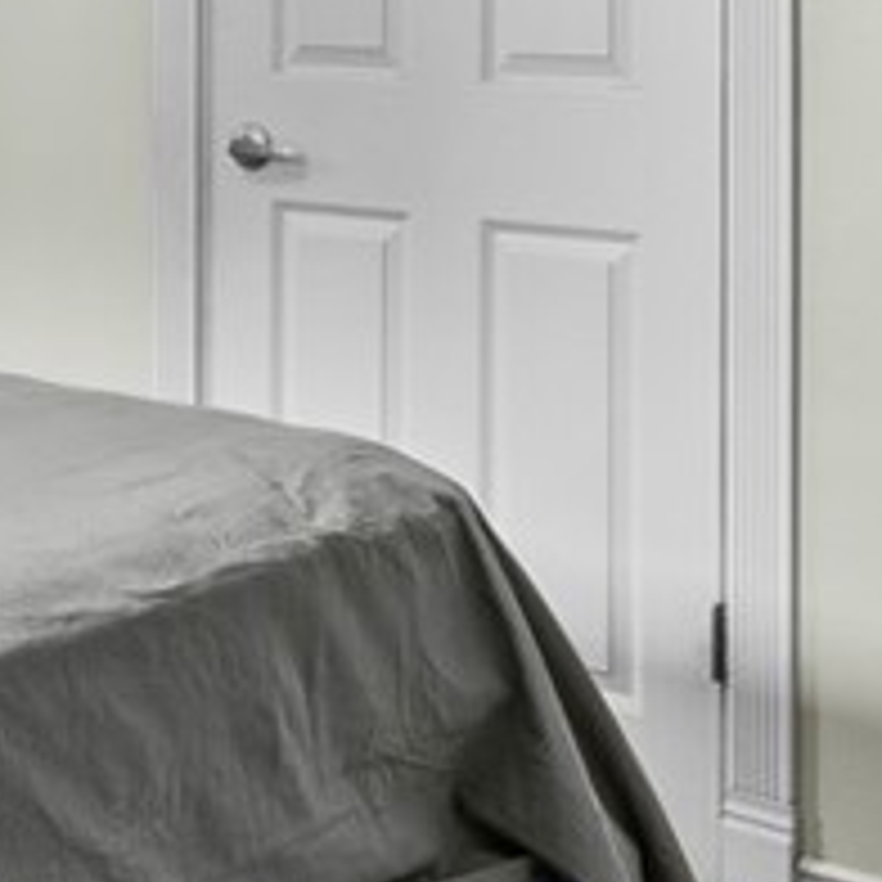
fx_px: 2047
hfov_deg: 22.8
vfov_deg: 22.8
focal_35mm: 71
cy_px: -110
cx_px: -112
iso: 1250
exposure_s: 1/2
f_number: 8
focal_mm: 16
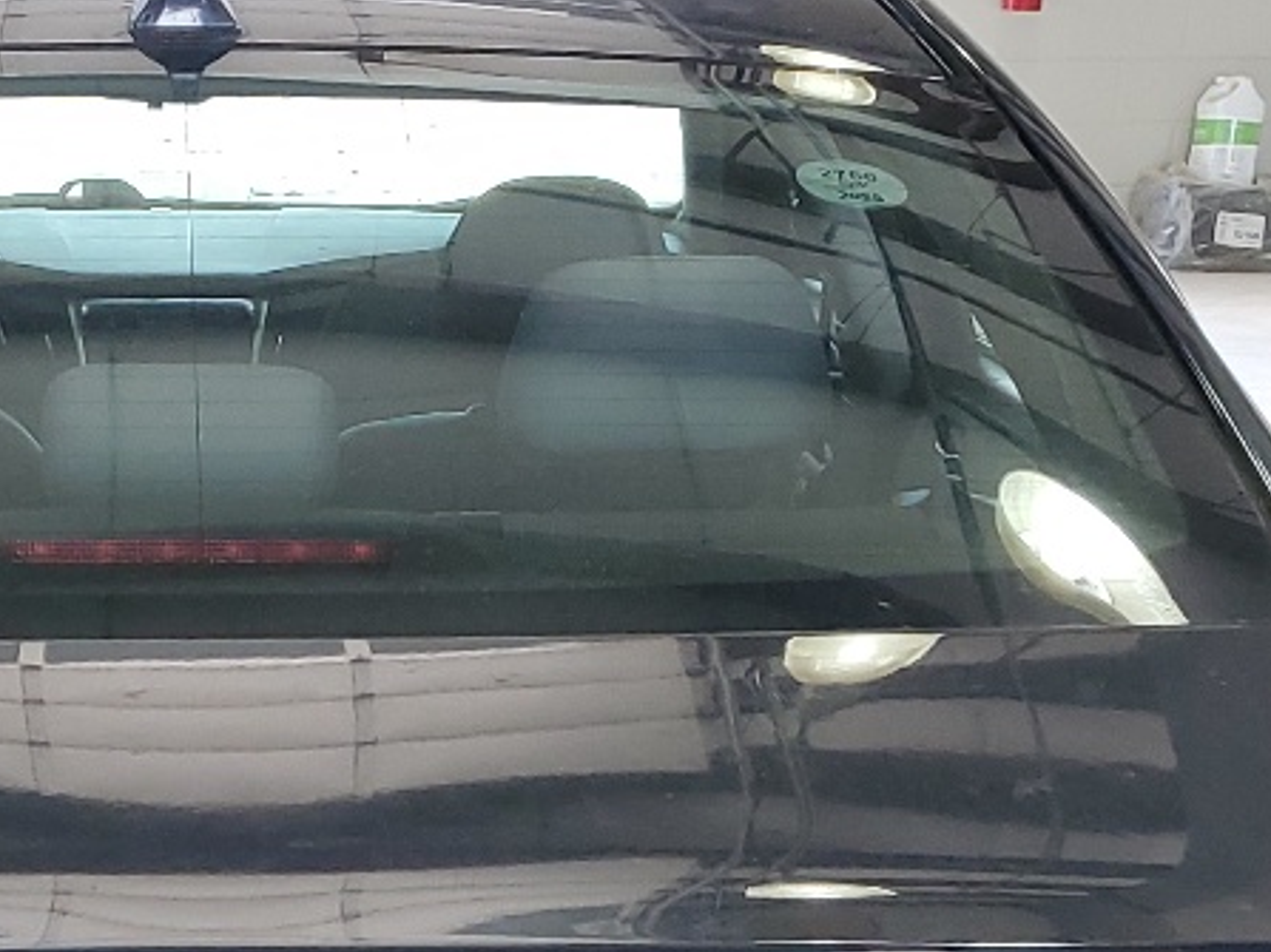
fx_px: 3414
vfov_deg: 15.3
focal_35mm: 93
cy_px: 1154
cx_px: 290
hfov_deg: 20.9
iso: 74
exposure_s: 1/120
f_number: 1.5
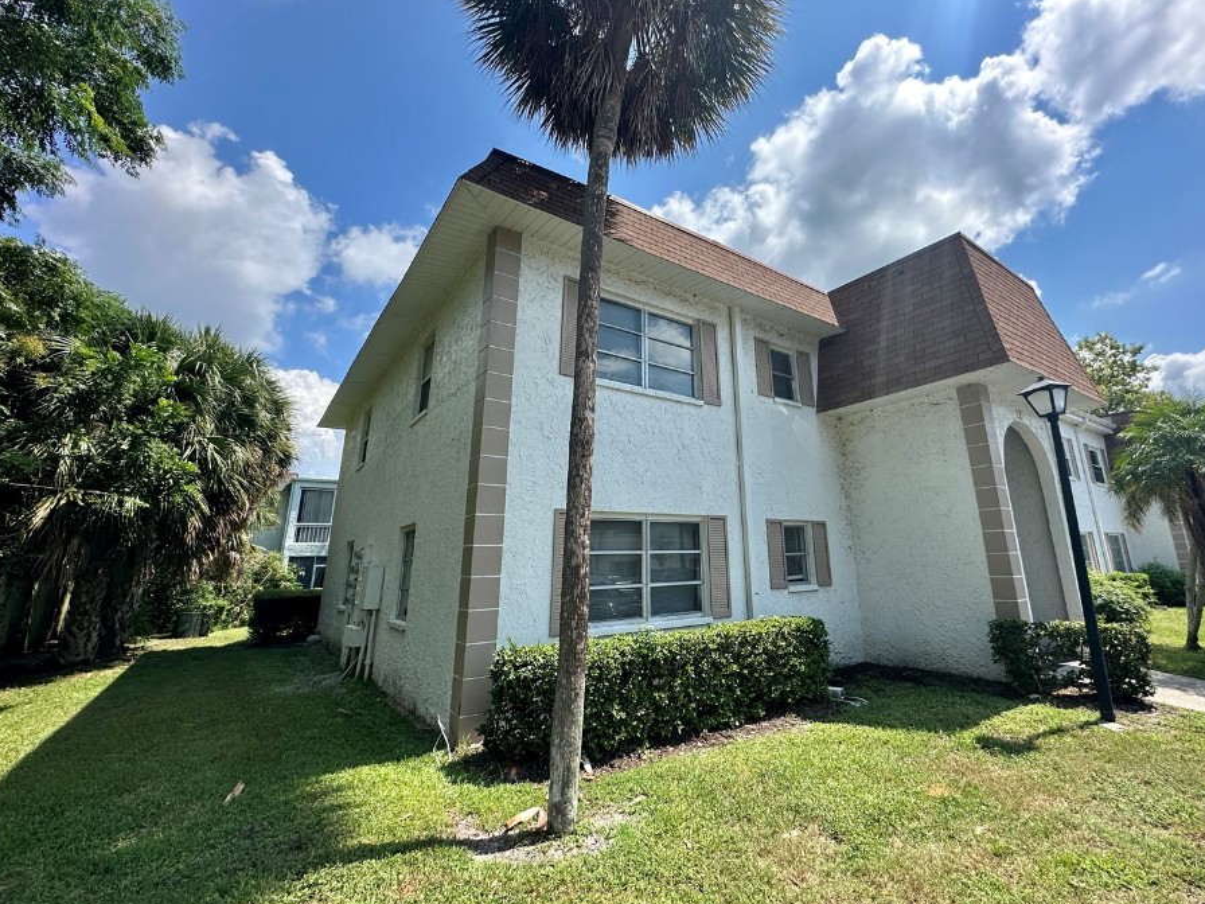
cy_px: 406
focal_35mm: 16
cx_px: 678
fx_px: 557
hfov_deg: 94.0
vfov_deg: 77.9
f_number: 2.2
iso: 50
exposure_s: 1/1916
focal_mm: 2.22
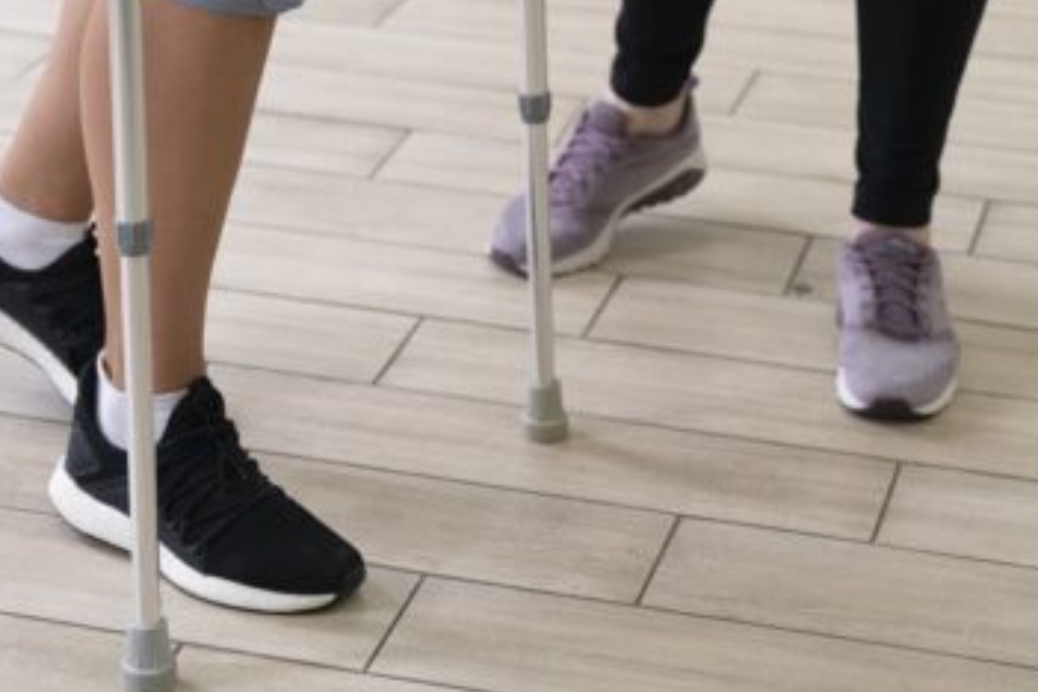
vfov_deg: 12.9
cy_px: 30
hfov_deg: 19.4
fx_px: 3027
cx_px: 586
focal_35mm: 105
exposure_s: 1/200
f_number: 2.8
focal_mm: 48
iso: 500
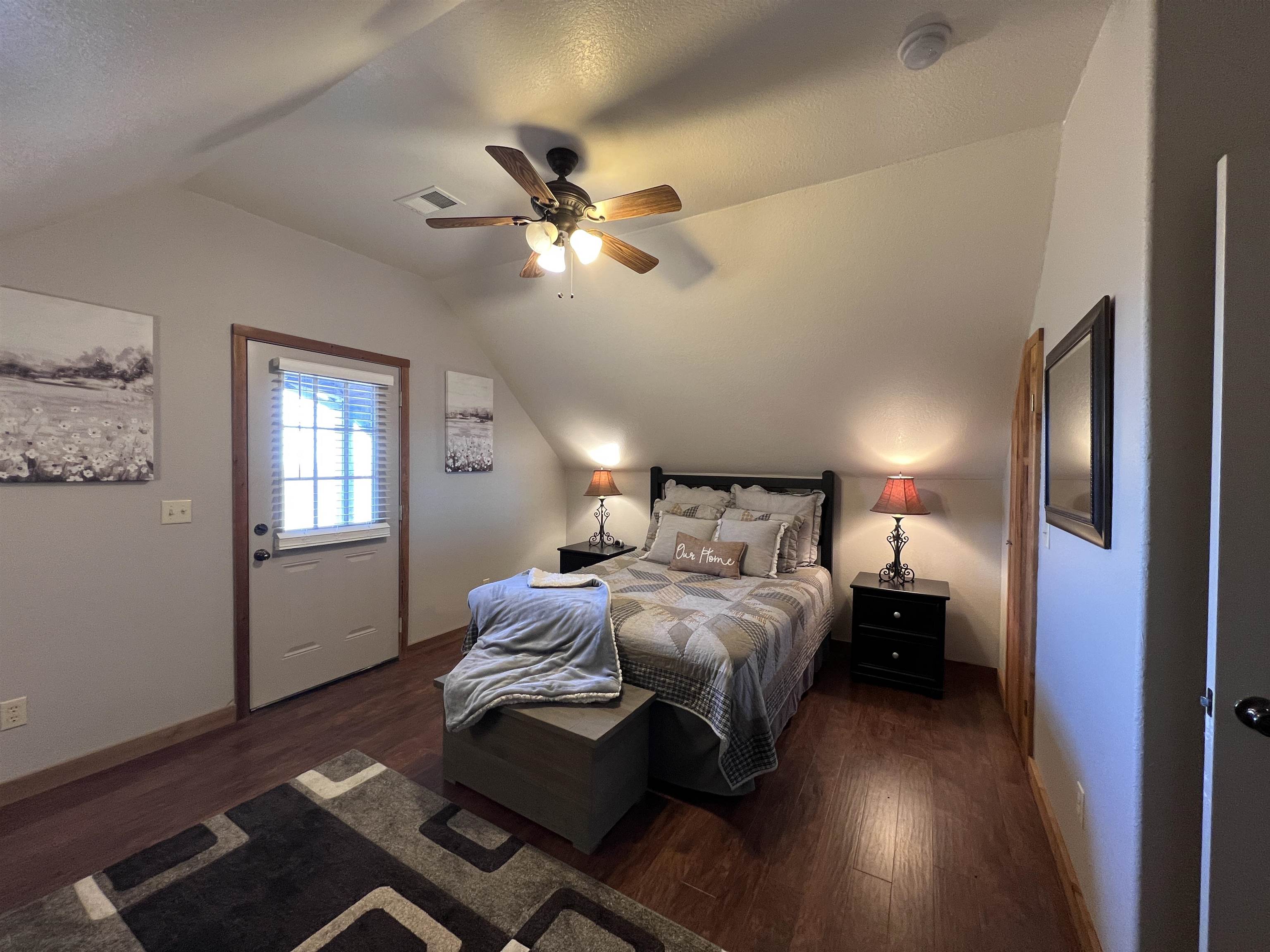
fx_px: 477
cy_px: 476
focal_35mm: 13
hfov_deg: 106.2
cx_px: 635
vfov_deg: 89.9
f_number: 1.8
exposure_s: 1/30
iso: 160
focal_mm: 1.57
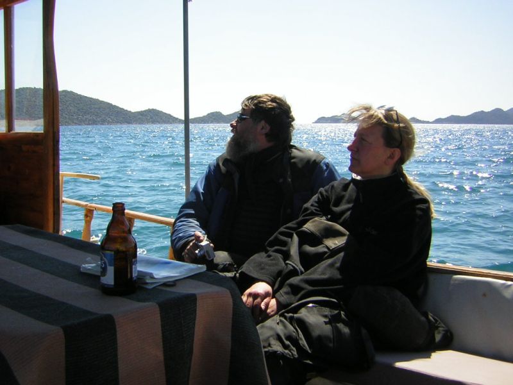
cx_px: 256
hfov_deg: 51.4
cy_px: 192
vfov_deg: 39.7
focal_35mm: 36
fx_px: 534
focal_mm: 4.7
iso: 50
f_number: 5.2
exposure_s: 1/275
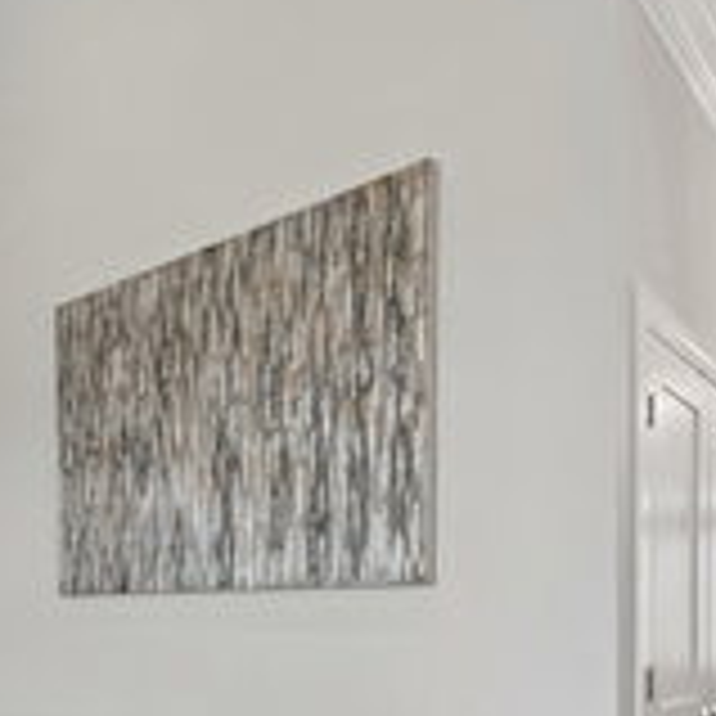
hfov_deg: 46.0
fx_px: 842
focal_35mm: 36
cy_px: 653
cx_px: 315
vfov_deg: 42.1
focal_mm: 14
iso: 200
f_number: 9.5
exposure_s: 1/15
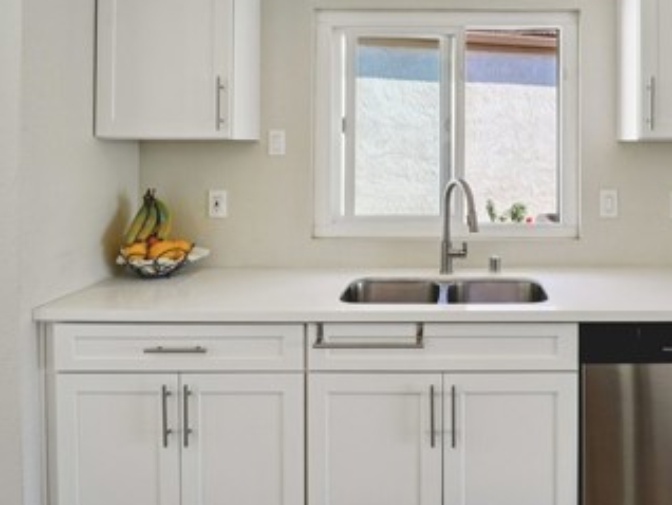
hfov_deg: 59.1
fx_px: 575
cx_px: 454
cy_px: 158
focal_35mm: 30
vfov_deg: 46.5
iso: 200
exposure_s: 1/60
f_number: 8
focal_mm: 15.3
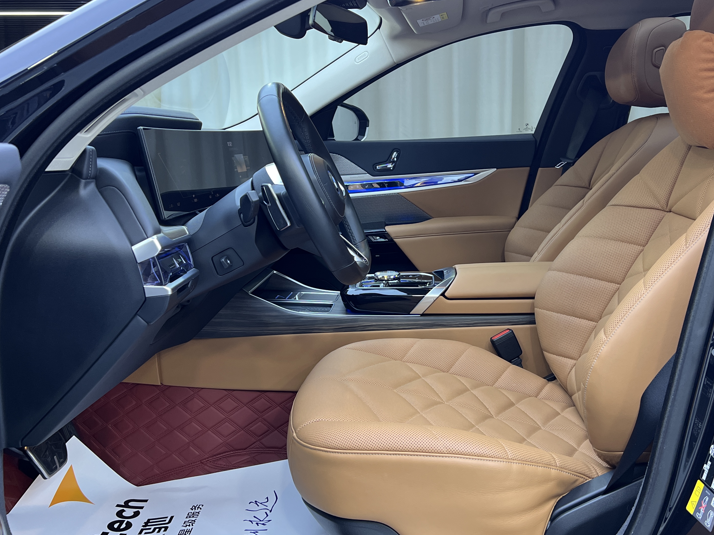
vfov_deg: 38.6
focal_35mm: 37
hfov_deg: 50.0
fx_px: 763
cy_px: 234
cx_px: 401
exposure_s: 1/100
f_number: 1.5
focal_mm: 5.7
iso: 125
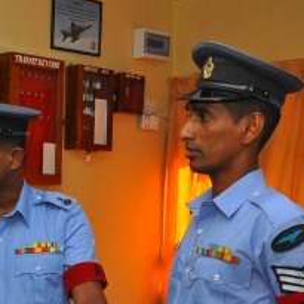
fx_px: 666
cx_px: -65
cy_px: 292
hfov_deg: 23.4
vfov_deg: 24.7
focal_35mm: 67
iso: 640
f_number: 8
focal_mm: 18
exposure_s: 1/160
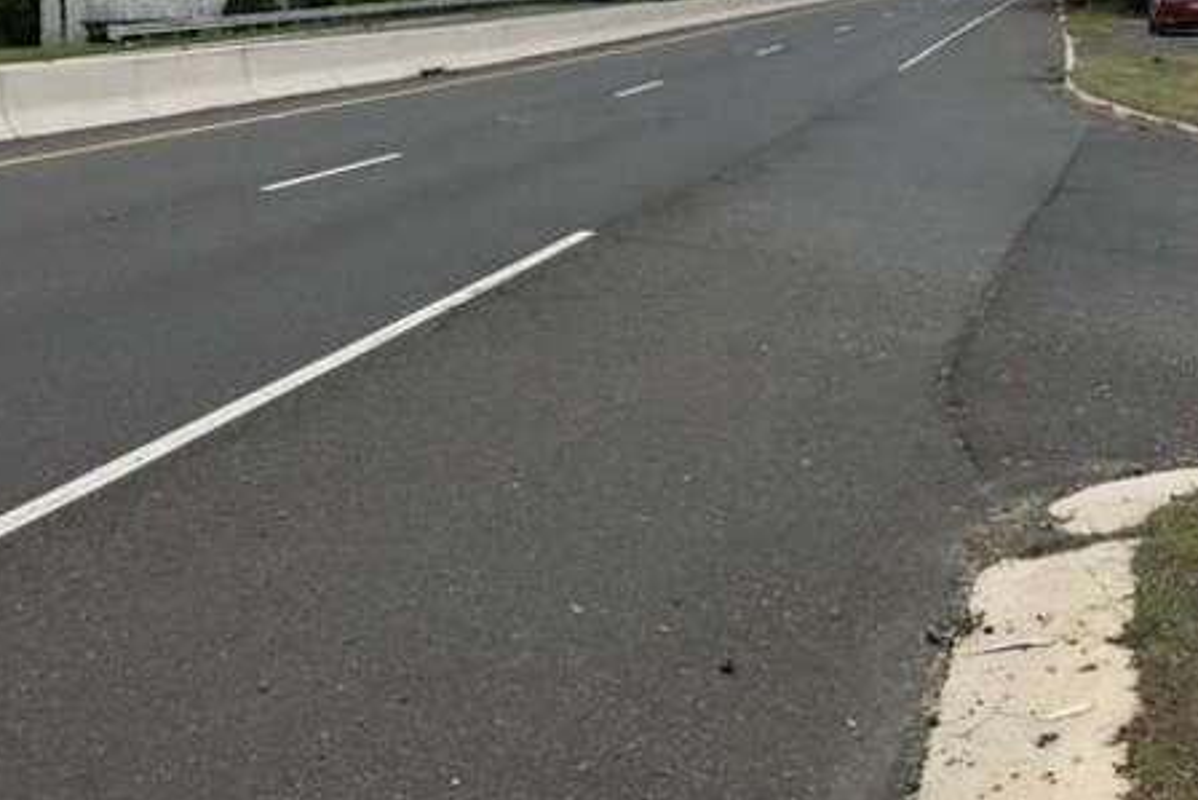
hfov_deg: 38.2
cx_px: 642
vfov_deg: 25.0
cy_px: 45
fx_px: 1731
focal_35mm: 52
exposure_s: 1/1350
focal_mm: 4
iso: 20
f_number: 1.8
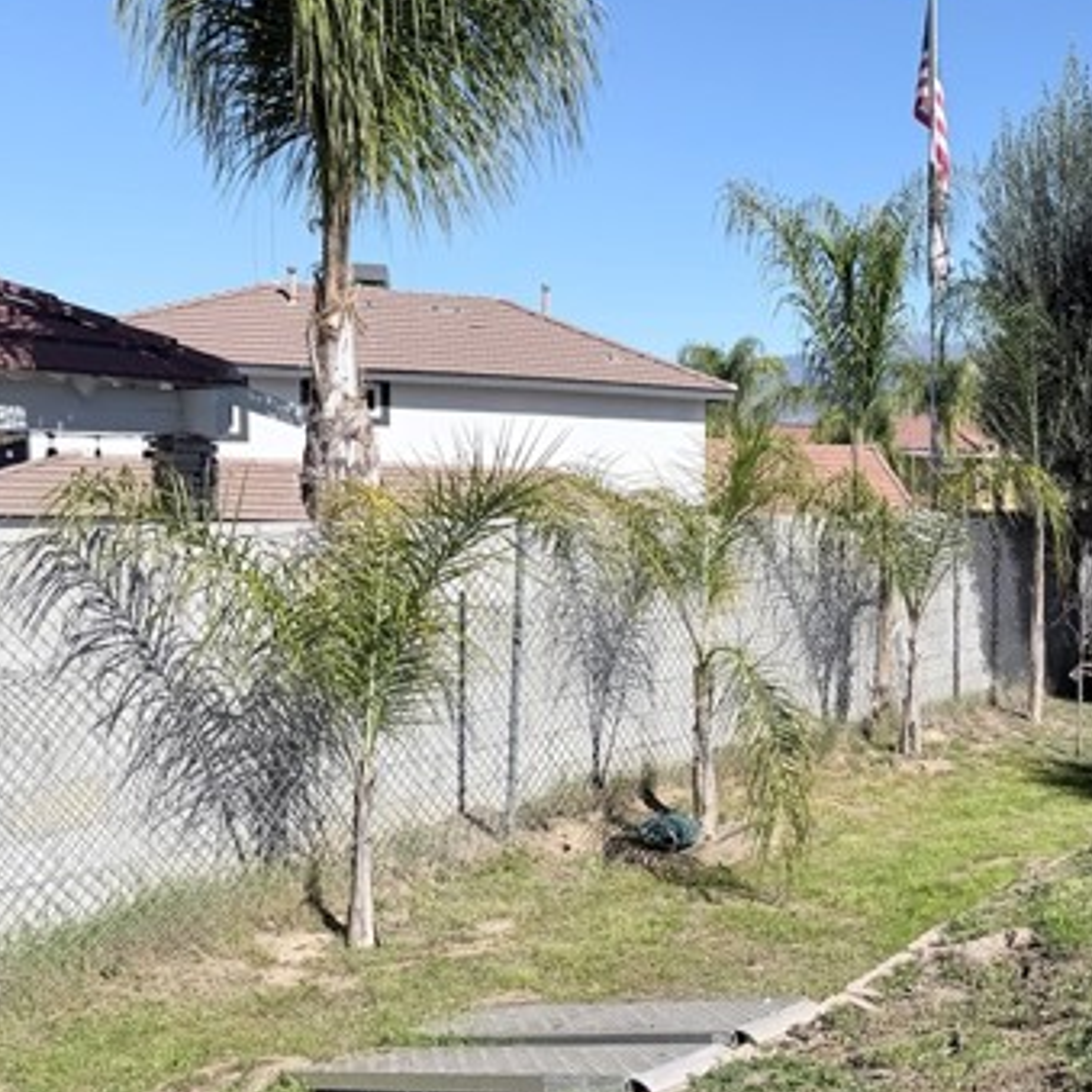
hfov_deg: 39.8
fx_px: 1428
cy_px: 622
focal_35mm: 40
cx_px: 912
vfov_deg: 41.8
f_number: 1.78
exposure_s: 1/5319
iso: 80
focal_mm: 6.76
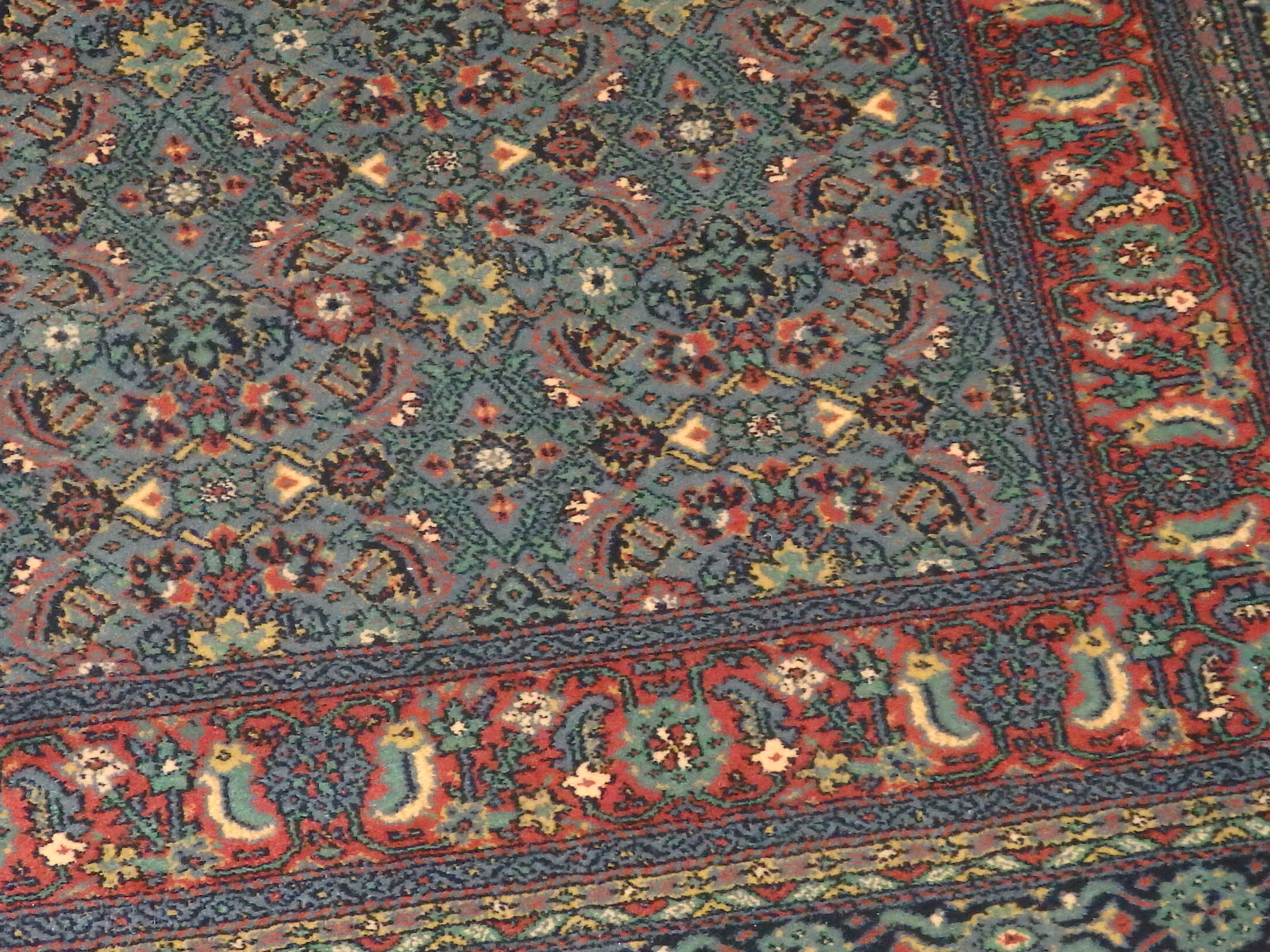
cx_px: 509
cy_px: 460
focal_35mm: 88
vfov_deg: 16.8
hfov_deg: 22.2
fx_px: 3228
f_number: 4.2
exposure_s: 1/40
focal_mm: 10.8
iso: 1250
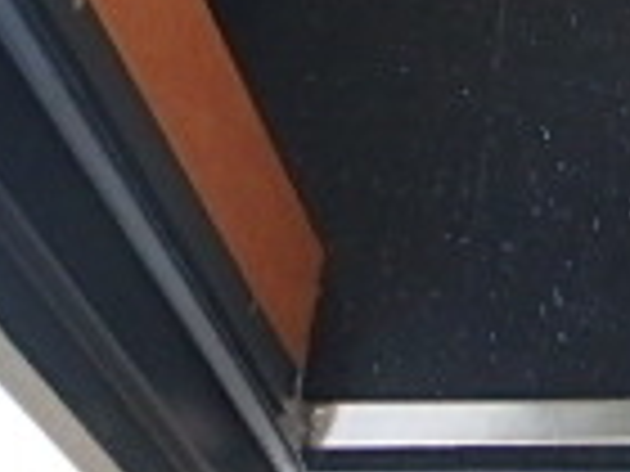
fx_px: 1747
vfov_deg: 13.9
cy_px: -351
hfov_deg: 18.6
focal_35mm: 96
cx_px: 878
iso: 400
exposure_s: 1/30
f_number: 3.5
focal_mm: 3.7
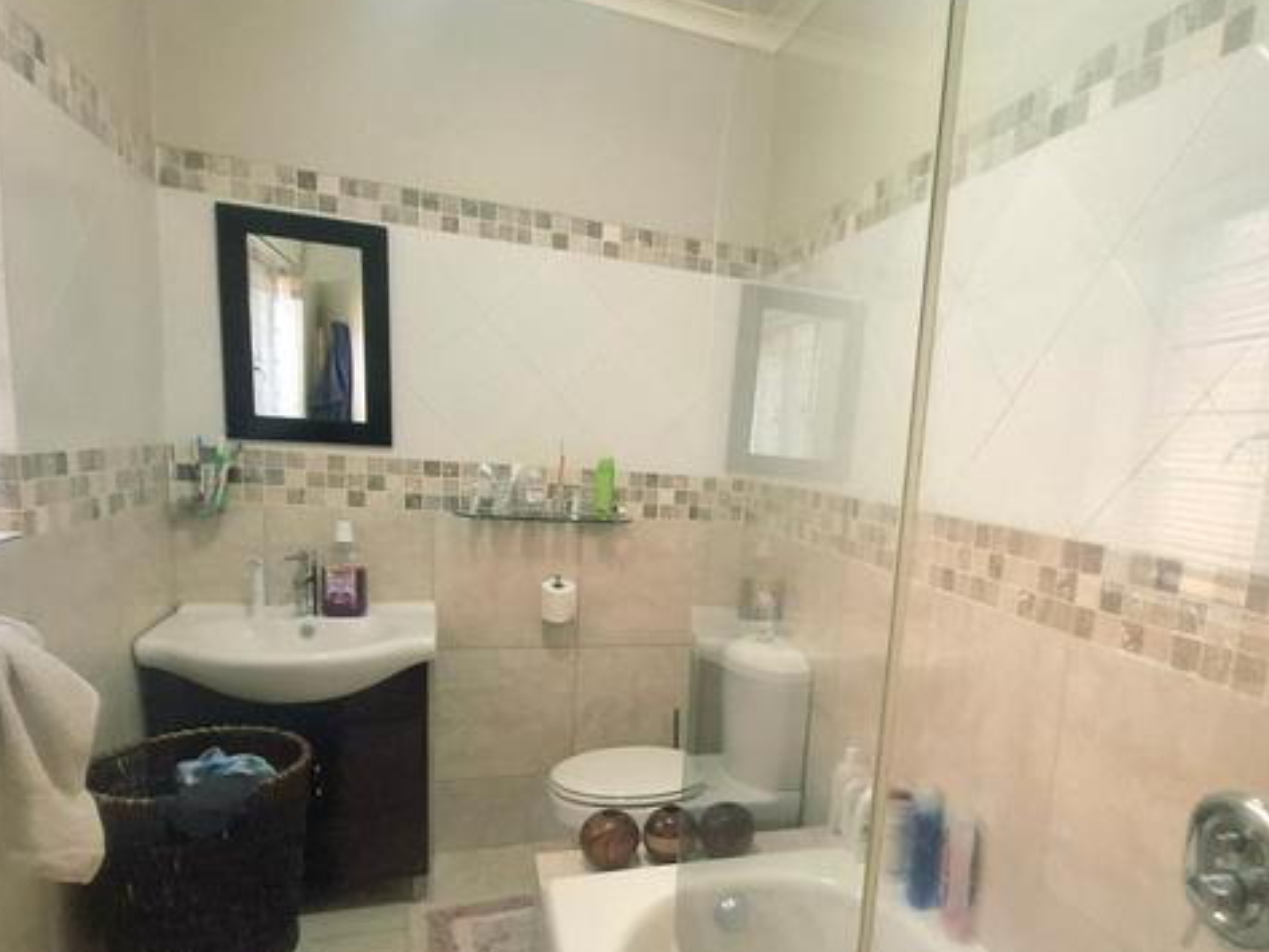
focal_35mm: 22
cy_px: 595
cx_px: 799
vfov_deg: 60.3
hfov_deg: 74.9
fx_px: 807
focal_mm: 1.74
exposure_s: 1/25
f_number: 2.2
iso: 250
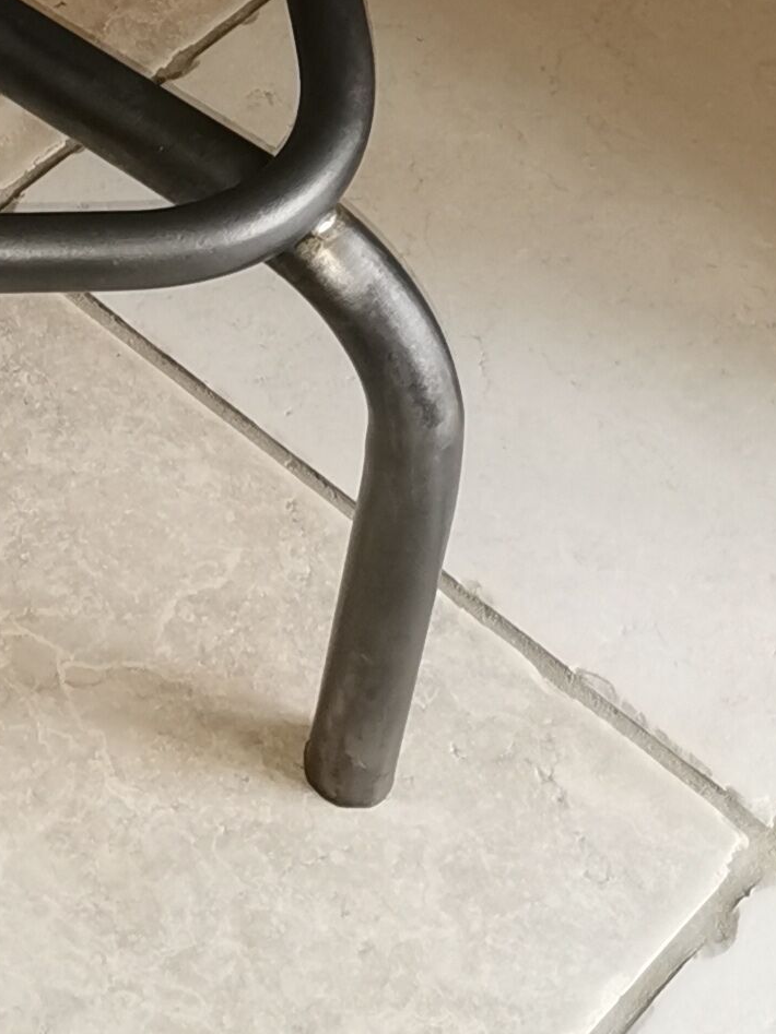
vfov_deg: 17.4
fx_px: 3109
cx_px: -407
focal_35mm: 104
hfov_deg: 13.4
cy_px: -425
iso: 125
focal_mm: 5.58
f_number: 1.8
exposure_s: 1/50
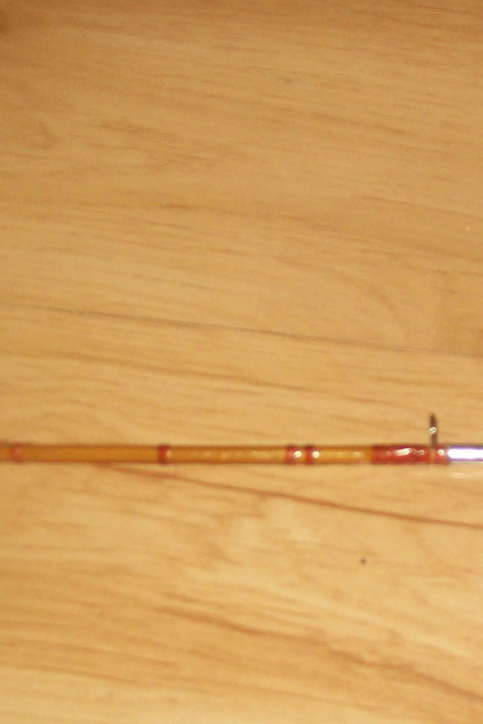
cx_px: 461
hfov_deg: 17.4
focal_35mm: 77
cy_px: 490
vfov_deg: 26.1
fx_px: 1549
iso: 64
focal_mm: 6
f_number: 2.7
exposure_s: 1/60
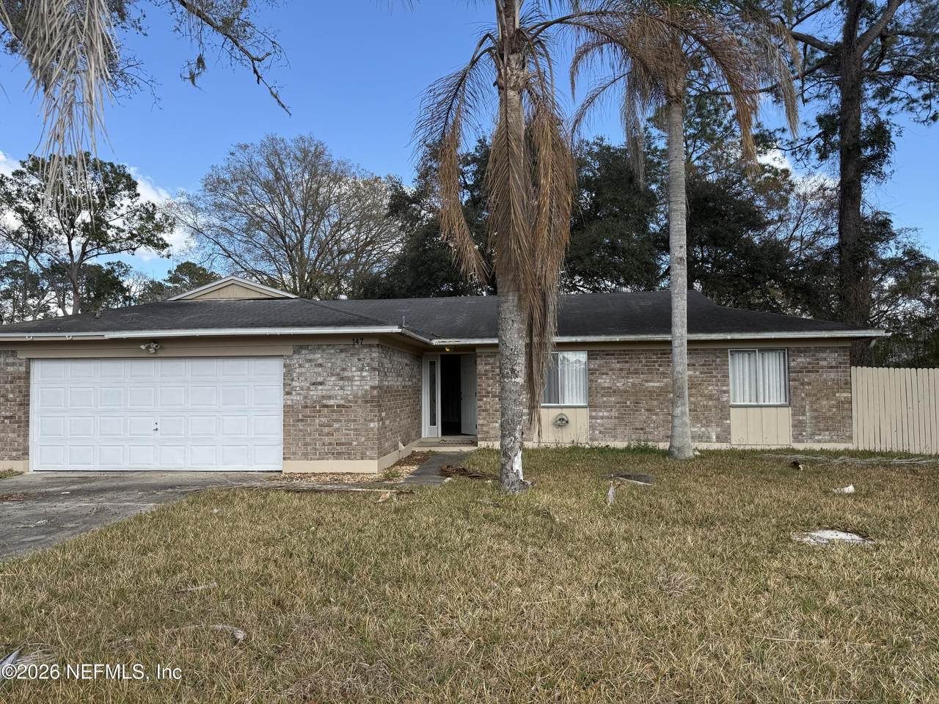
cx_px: 470
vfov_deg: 56.8
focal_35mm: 24
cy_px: 352
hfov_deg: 71.6
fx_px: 651
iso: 80
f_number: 1.78
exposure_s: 1/1812
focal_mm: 6.76
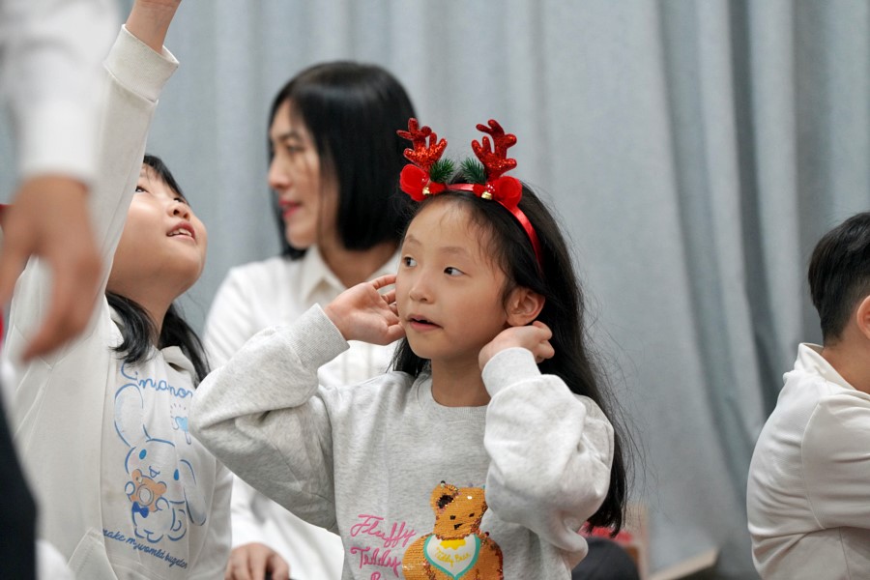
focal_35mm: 200
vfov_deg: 6.9
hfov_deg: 10.3
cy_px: 290
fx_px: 4833
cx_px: 435
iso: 2500
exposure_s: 1/250
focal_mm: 200
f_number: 4
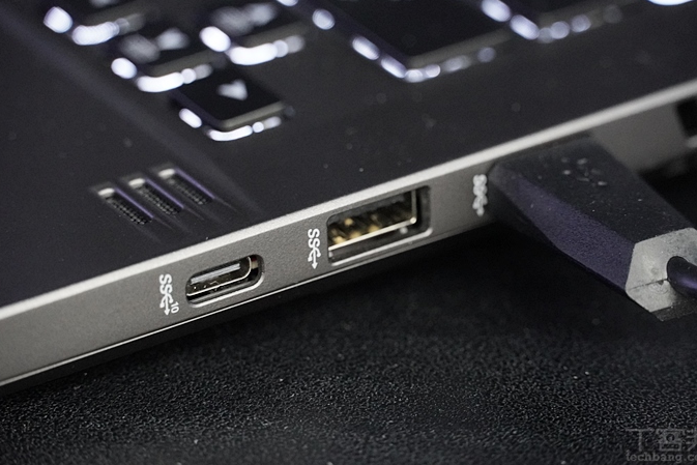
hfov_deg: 9.5
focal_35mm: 217
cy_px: 224
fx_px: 4193
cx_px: 353
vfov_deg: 6.3
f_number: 5.6
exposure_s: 1/40
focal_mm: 135
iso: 6400
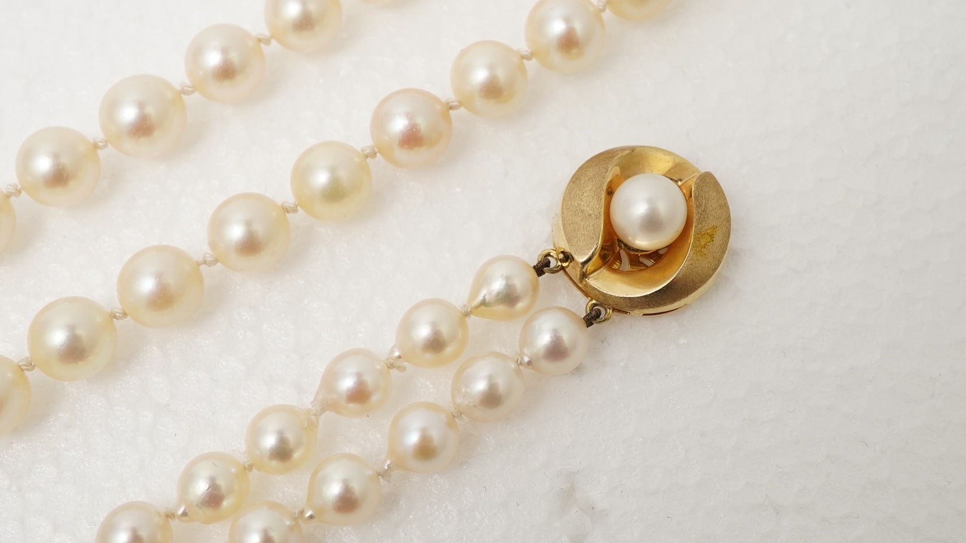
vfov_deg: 23.5
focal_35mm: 51
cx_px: 491
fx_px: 1306
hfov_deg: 40.6
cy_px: 244
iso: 500
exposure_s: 1/100
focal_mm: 30
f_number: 20
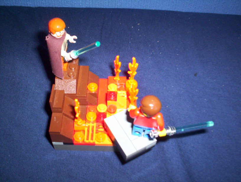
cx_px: 120
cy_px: 91
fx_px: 265
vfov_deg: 37.9
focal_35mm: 38
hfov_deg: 48.9
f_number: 4.5
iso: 140
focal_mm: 4.99
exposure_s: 1/60
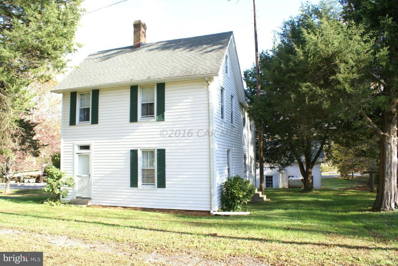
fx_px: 299
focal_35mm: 27
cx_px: 199
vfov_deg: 48.0
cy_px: 133
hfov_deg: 67.3
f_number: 5.6
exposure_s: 1/80
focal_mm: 18
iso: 100
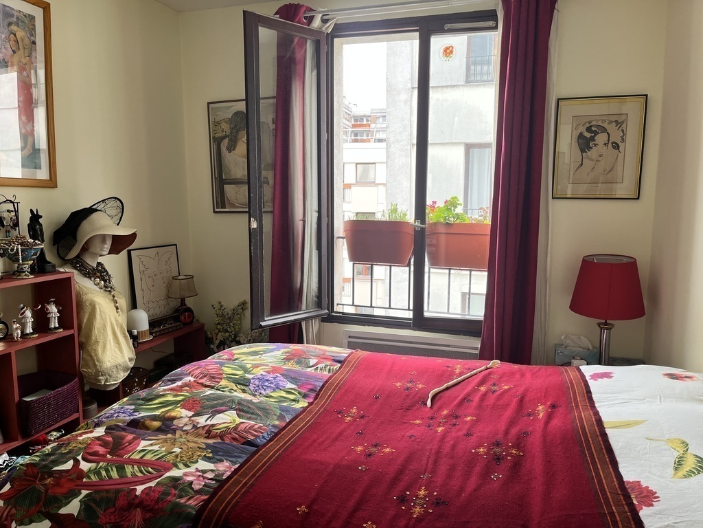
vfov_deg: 53.1
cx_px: 352
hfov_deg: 67.3
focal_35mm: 26
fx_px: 528
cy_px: 264
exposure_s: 1/164
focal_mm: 5.1
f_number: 1.6
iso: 64
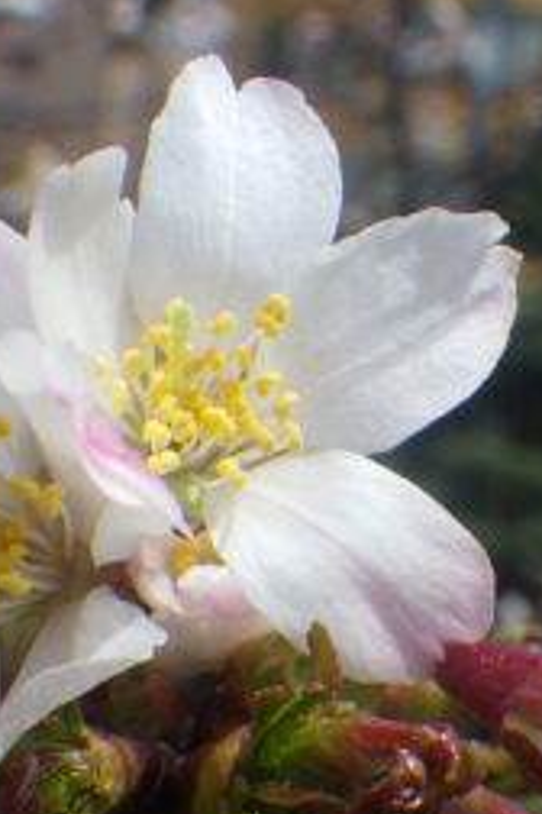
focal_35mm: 80
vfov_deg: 25.2
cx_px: 411
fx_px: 1807
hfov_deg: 17.0
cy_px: 570
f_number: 4.6
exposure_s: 1/1000
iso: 125
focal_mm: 6.1
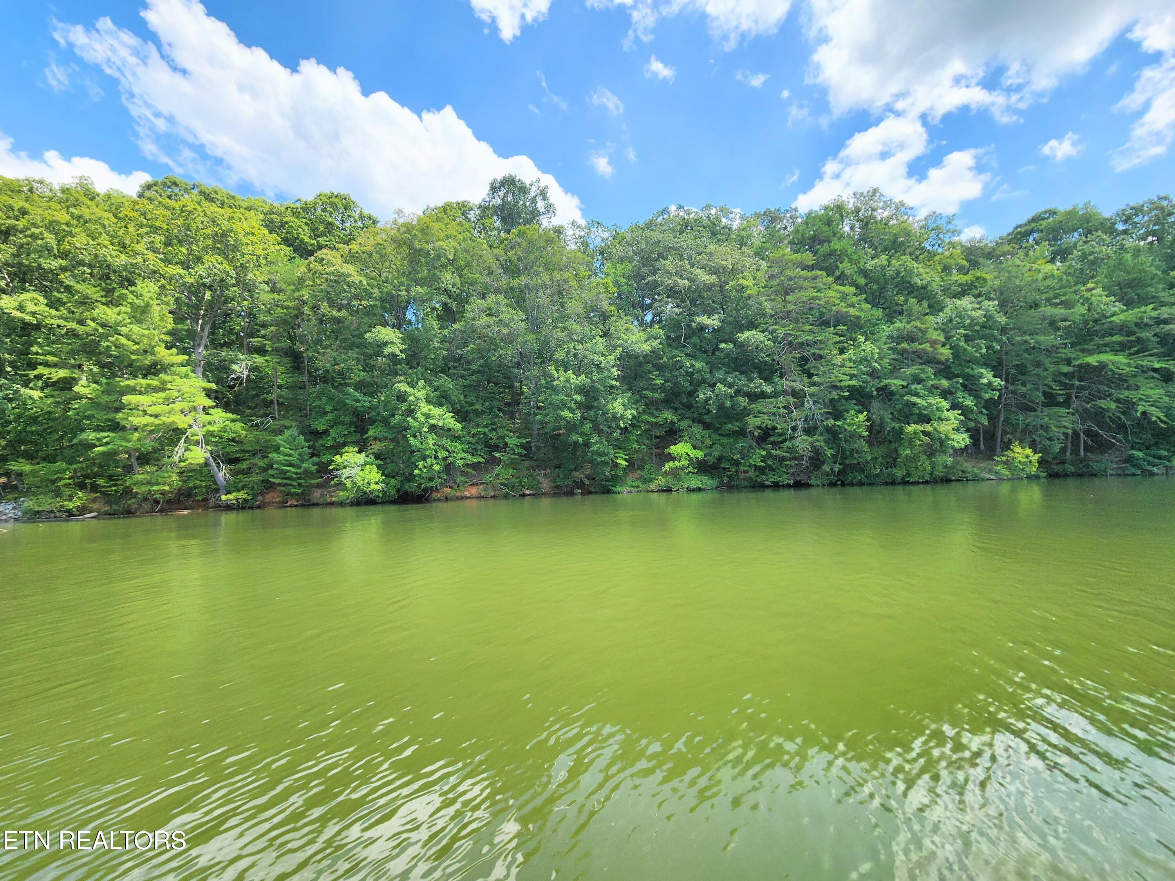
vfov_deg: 89.9
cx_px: 588
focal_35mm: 13
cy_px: 440
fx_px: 441
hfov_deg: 106.2
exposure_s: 1/1126
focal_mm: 2.2
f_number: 2.2
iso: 50
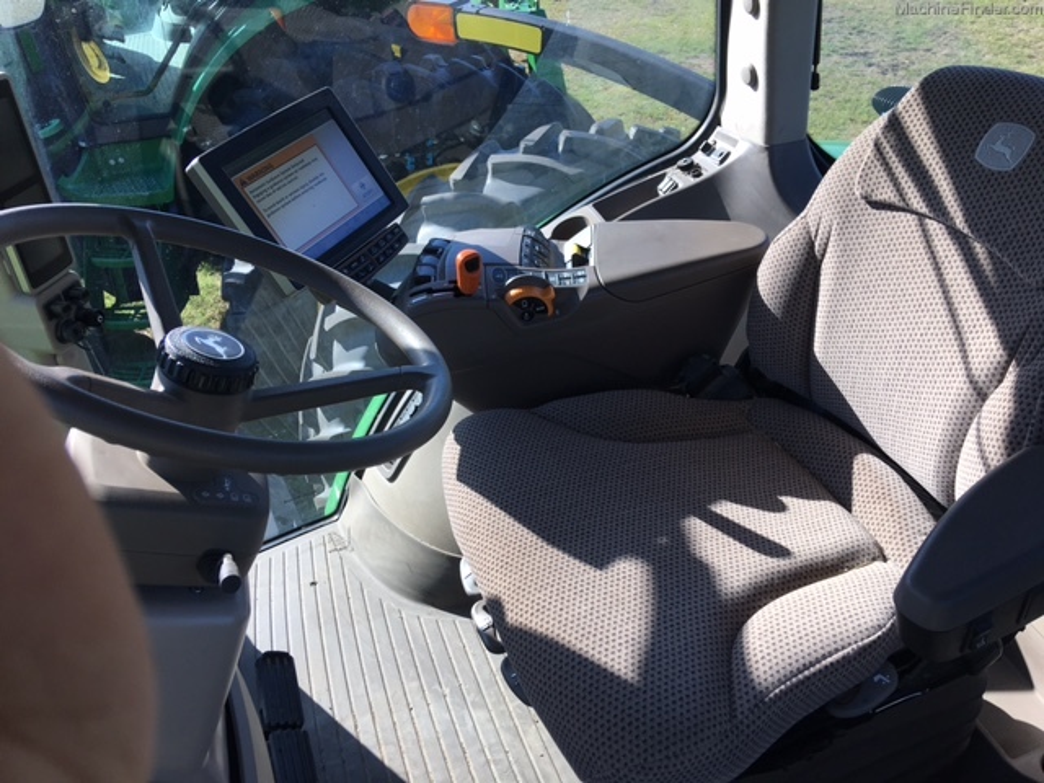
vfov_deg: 48.2
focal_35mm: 29
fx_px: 875
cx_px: 522
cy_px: 392
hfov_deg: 61.7
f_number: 2.2
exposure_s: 1/375
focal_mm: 4.15
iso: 25
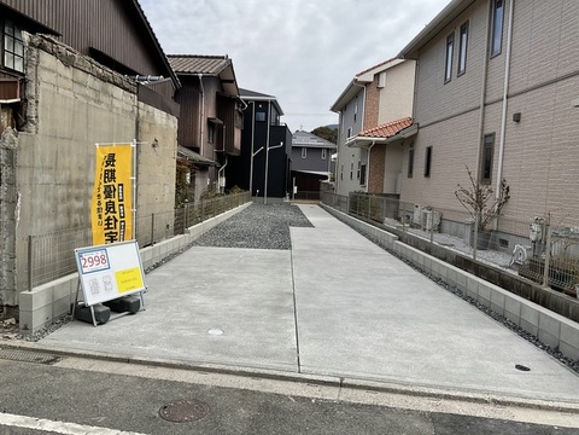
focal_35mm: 29
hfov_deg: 61.7
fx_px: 485
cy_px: 218
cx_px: 290
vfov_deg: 48.2
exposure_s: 1/2058
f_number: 1.8
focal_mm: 3
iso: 16
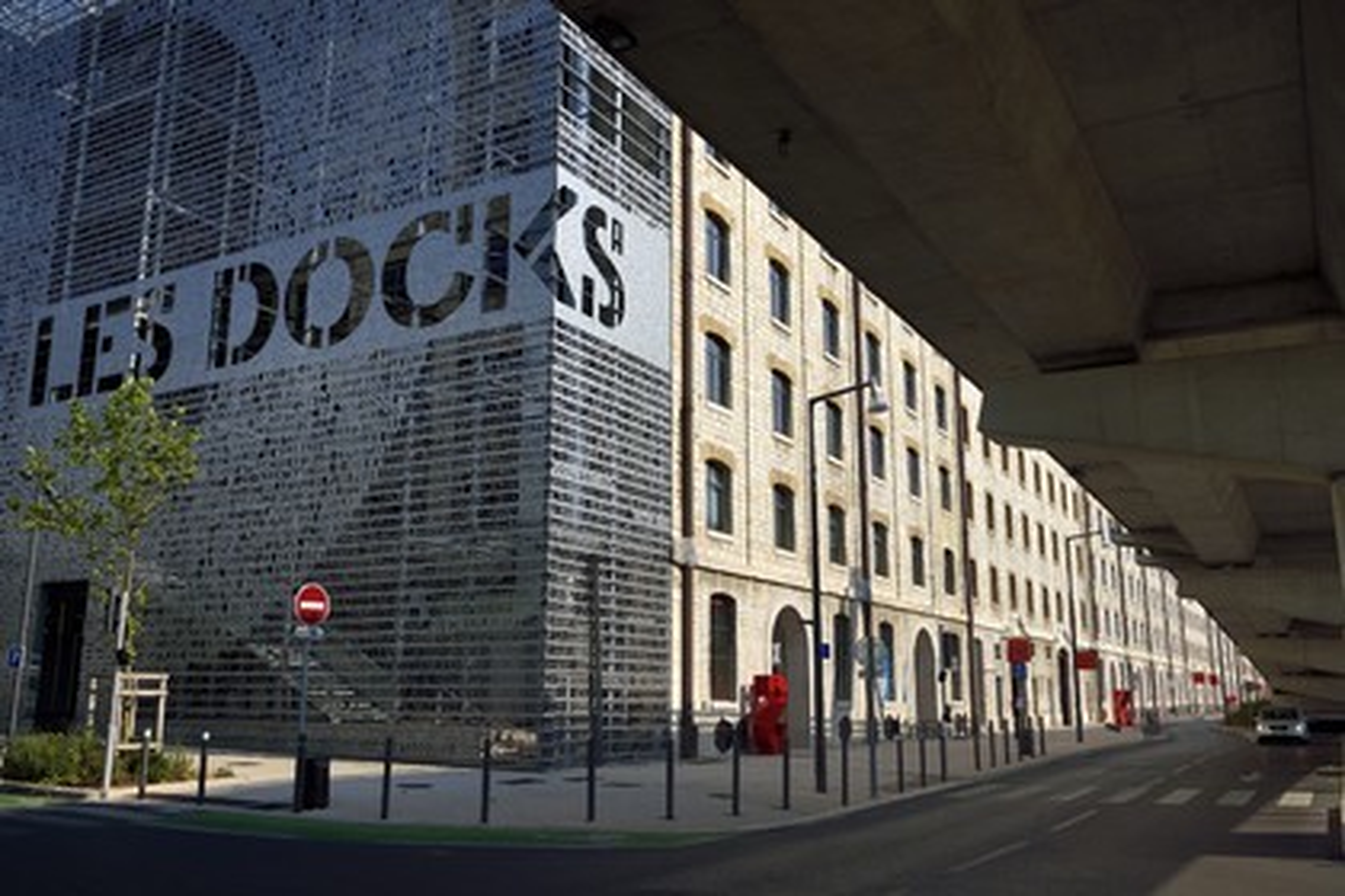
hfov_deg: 58.7
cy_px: 448
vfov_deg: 41.1
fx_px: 1195
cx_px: 672
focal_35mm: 32
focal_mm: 32
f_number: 14
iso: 200
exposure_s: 1/400
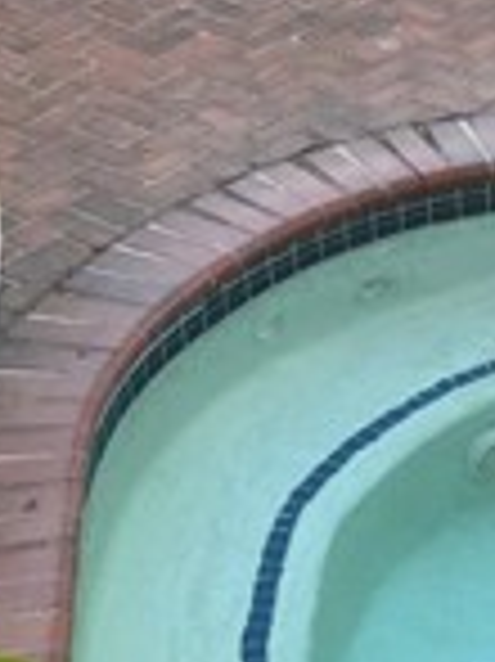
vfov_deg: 15.9
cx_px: 432
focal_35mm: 122
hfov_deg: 12.1
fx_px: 2329
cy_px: 50
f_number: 1.8
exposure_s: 1/289
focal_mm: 3.99
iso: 20
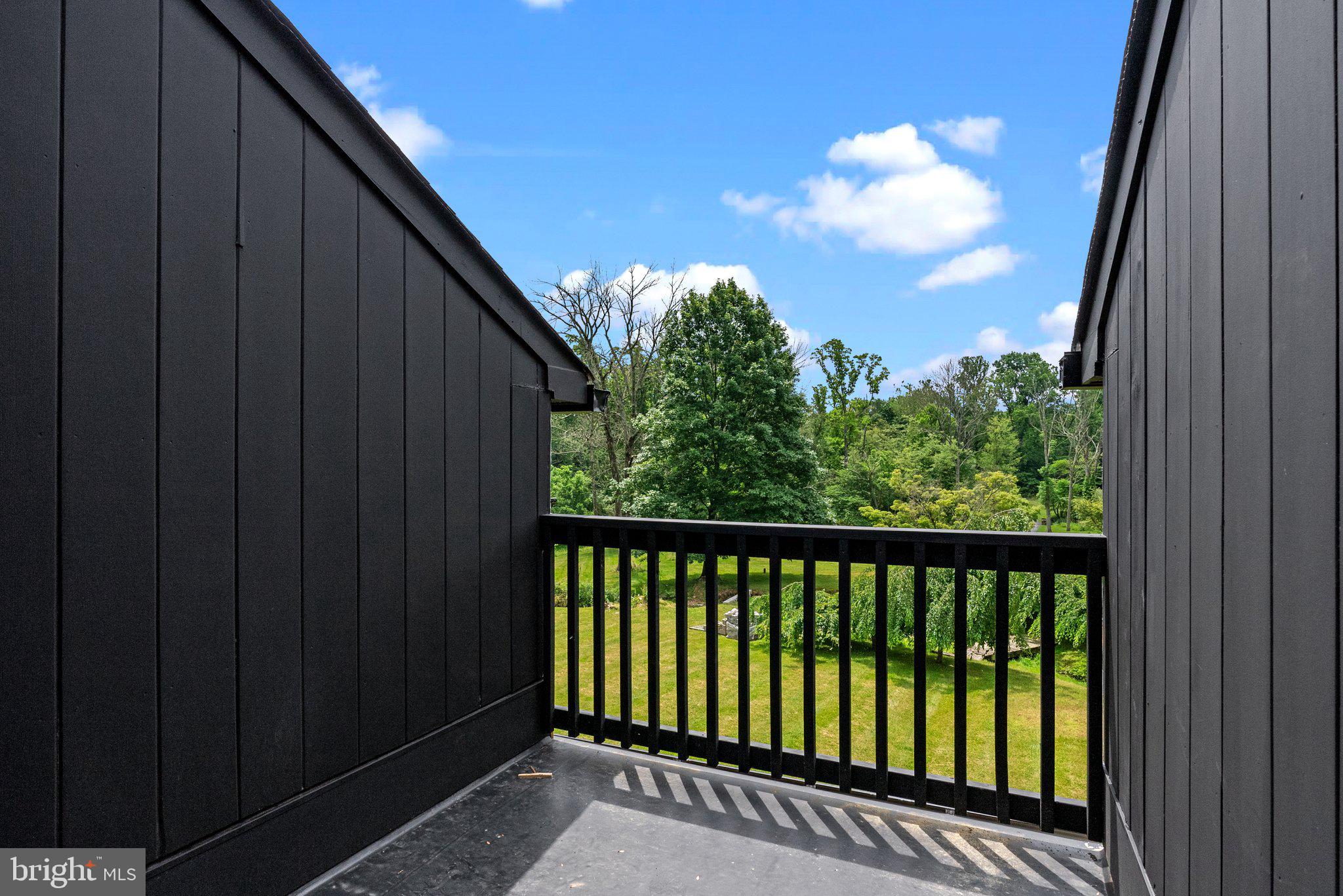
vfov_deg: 67.4
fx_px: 672
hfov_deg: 90.0
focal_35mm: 18
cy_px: 448
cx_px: 672
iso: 1000
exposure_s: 1/1250
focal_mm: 18
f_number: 11
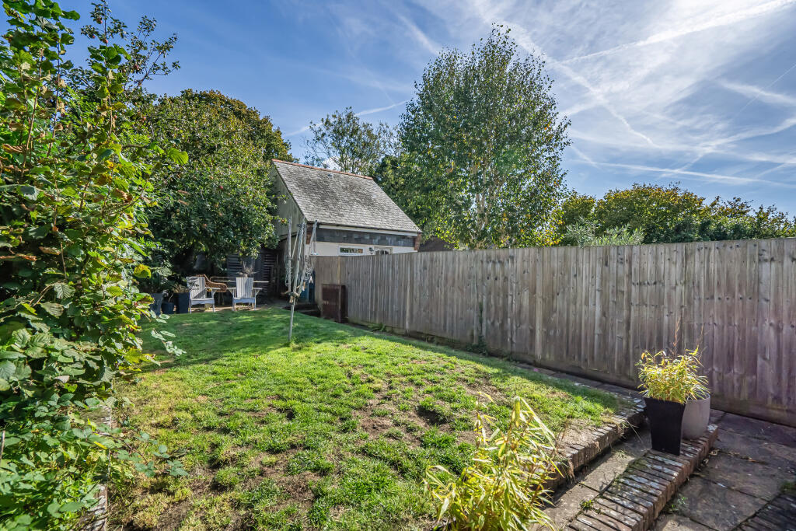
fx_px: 354
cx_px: 398
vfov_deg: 73.8
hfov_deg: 96.7
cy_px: 266
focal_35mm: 16
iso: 400
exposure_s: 1/4000
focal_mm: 16
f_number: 7.1
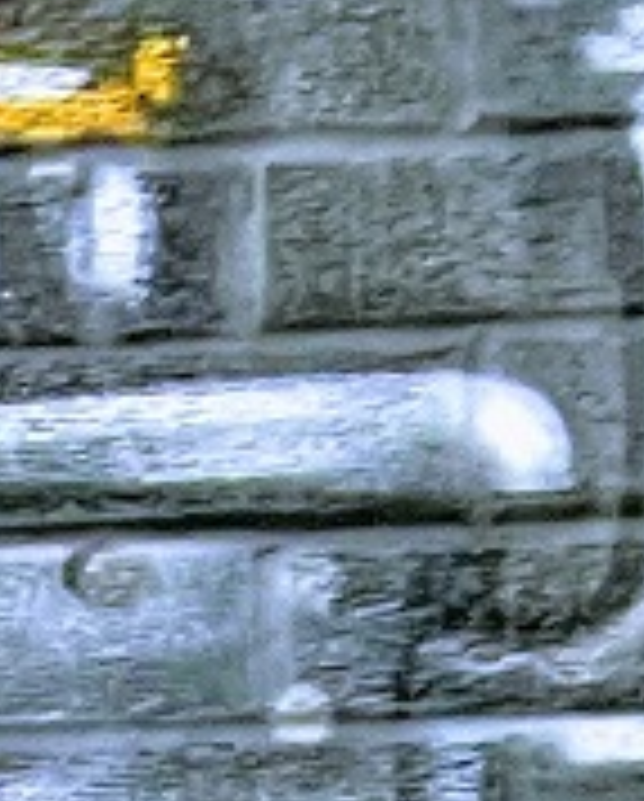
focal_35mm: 197
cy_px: 2516
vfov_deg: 8.1
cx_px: -1306
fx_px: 4682
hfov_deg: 7.0
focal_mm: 2.71
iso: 100
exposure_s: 1/60
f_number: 2.2
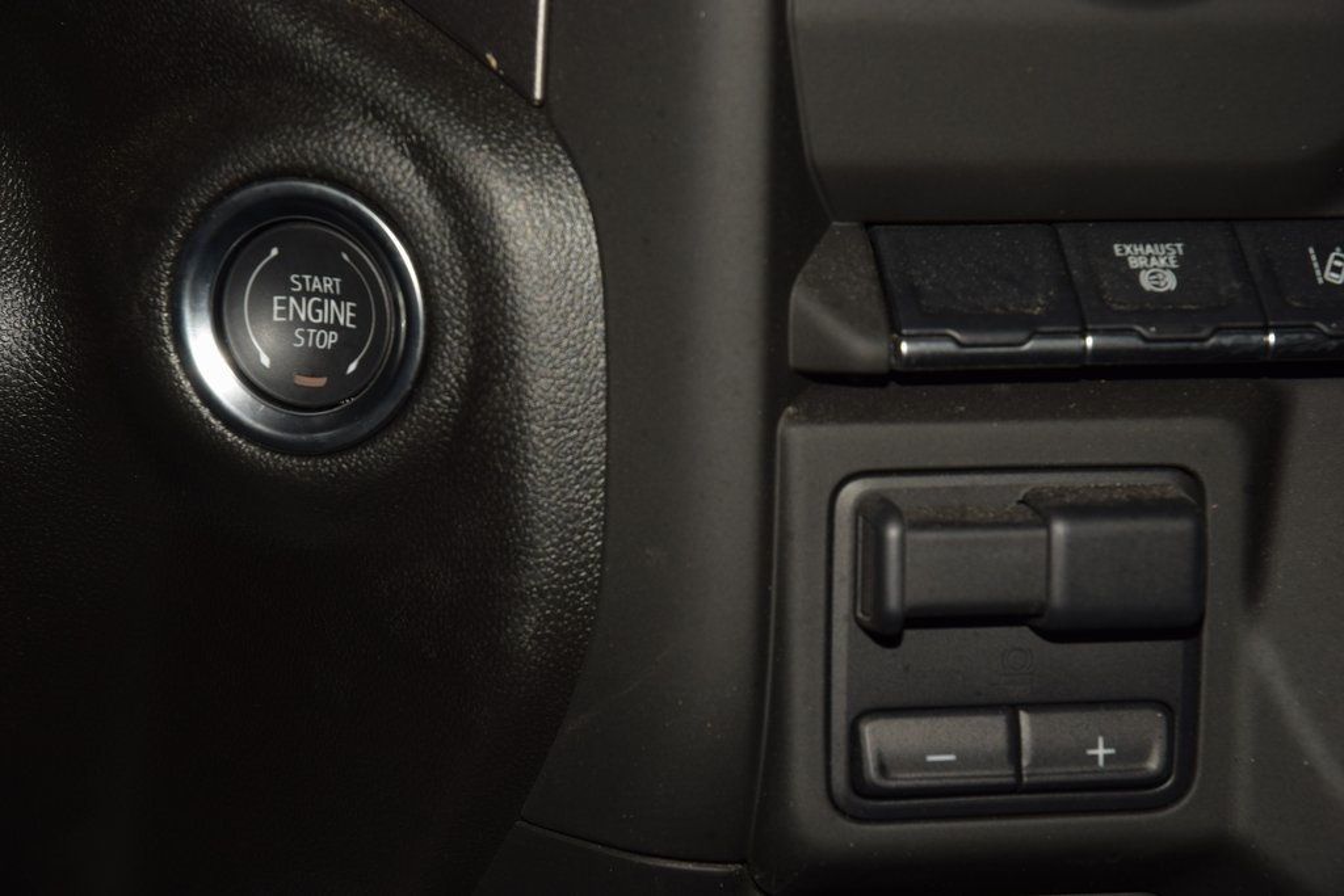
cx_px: 672
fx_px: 3920
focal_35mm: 105
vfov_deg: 13.0
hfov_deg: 19.5
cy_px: 448
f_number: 8
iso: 100
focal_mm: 70
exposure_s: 1/125
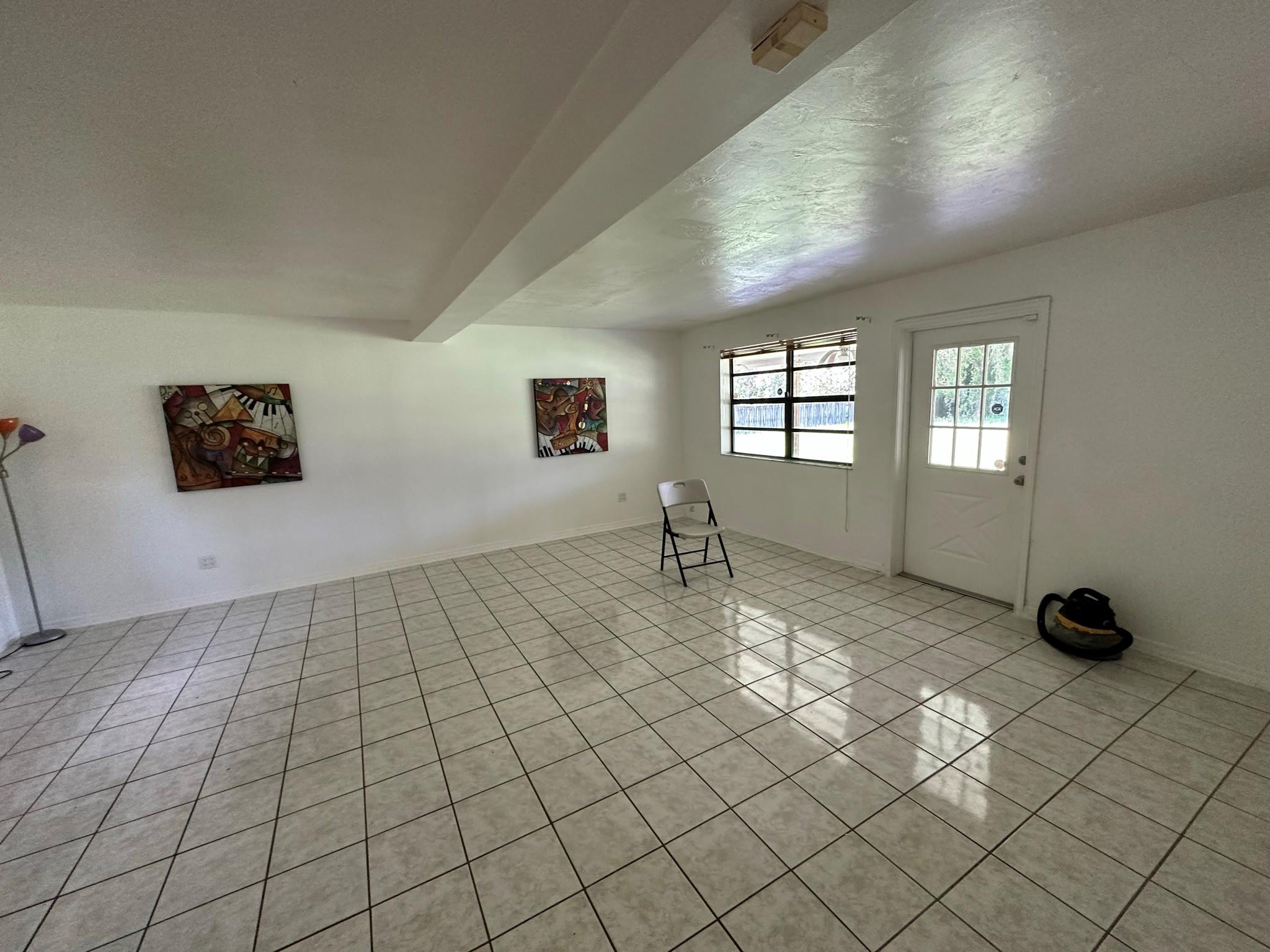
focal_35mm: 14
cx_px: 635
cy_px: 476
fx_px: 514
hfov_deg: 102.1
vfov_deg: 85.7
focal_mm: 2.22
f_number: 2.2
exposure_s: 1/120
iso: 250
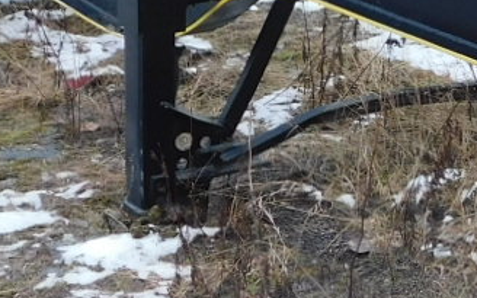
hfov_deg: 16.6
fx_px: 1547
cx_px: 605
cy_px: 96
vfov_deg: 11.0
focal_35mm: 119
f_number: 3
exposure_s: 1/80
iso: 125
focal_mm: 4
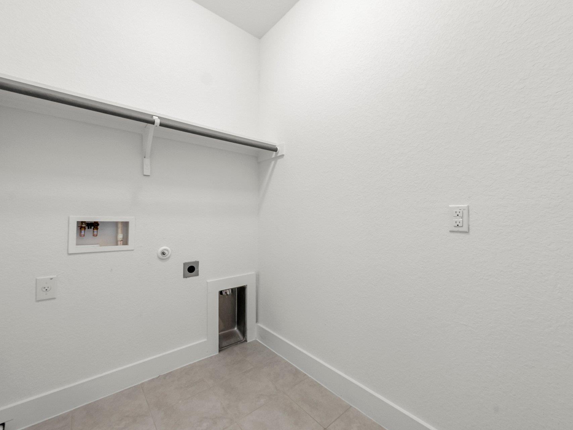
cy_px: 216
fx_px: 248
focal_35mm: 15
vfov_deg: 81.7
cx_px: 285
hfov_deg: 98.2
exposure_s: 1/4
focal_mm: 13
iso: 1250
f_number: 11
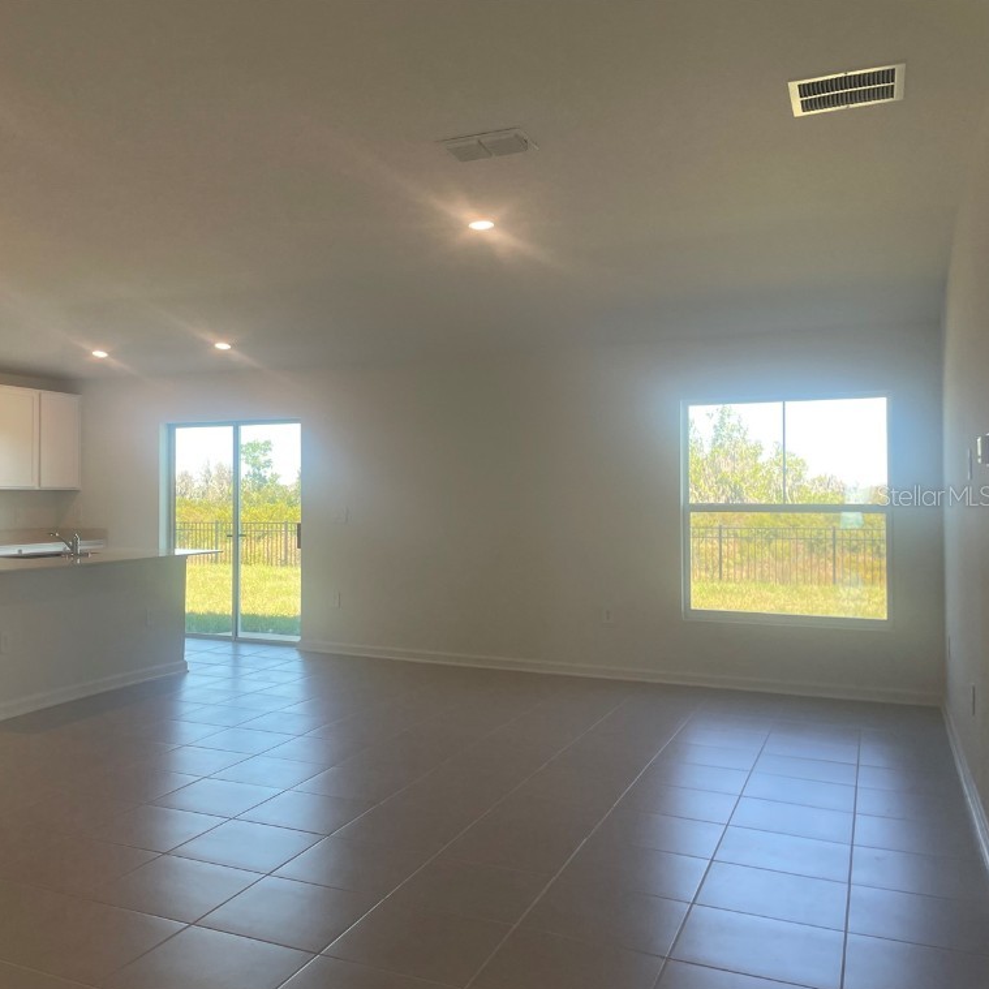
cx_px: 332
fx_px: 1002
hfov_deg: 51.6
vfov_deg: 52.5
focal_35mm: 31
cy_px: 495
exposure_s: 1/133
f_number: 1.6
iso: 32
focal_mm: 4.2
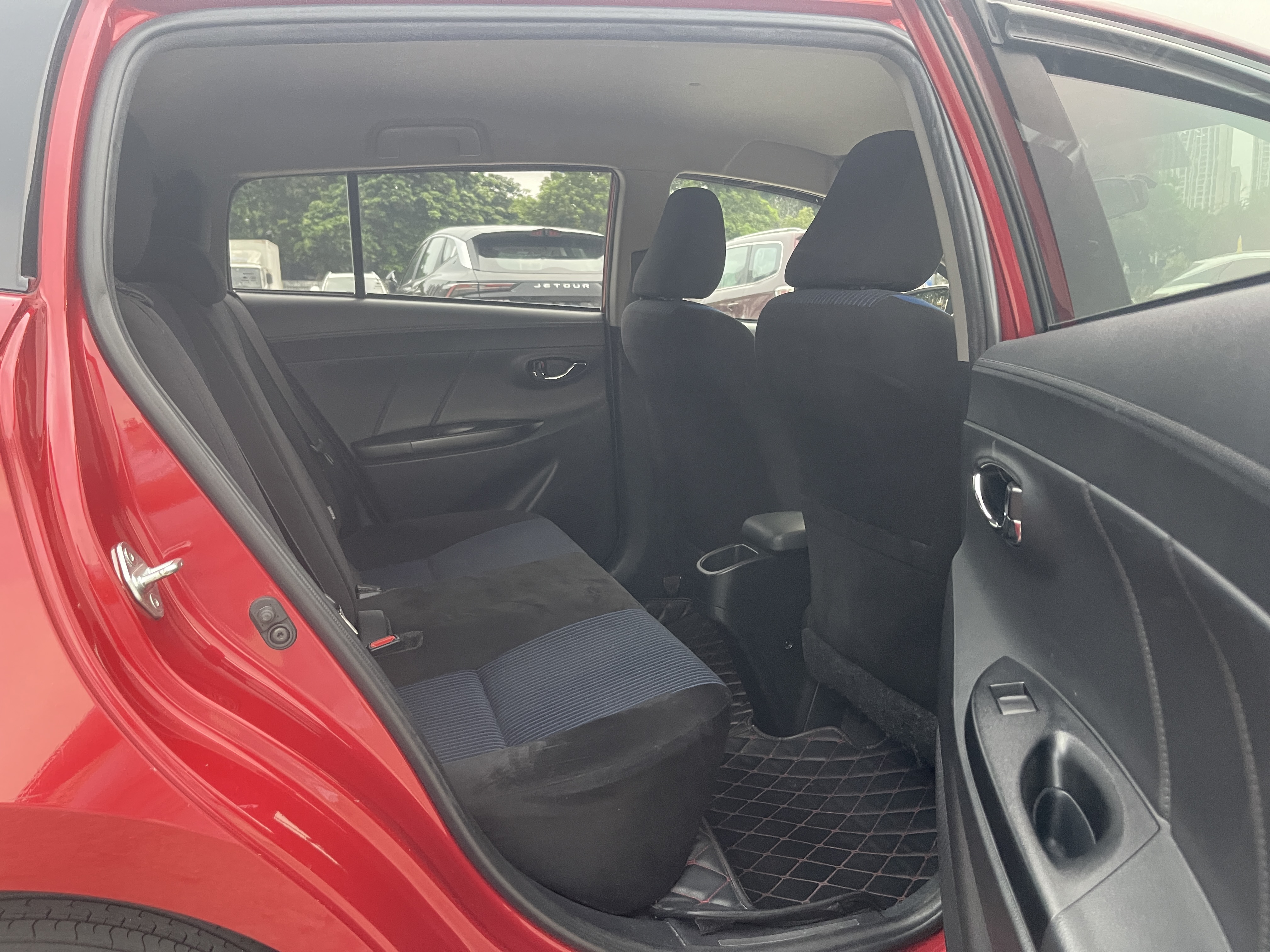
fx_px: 954
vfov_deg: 53.1
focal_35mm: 26
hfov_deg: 67.3
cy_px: 476
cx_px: 635
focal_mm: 5.1
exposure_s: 1/60
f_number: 1.6
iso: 400
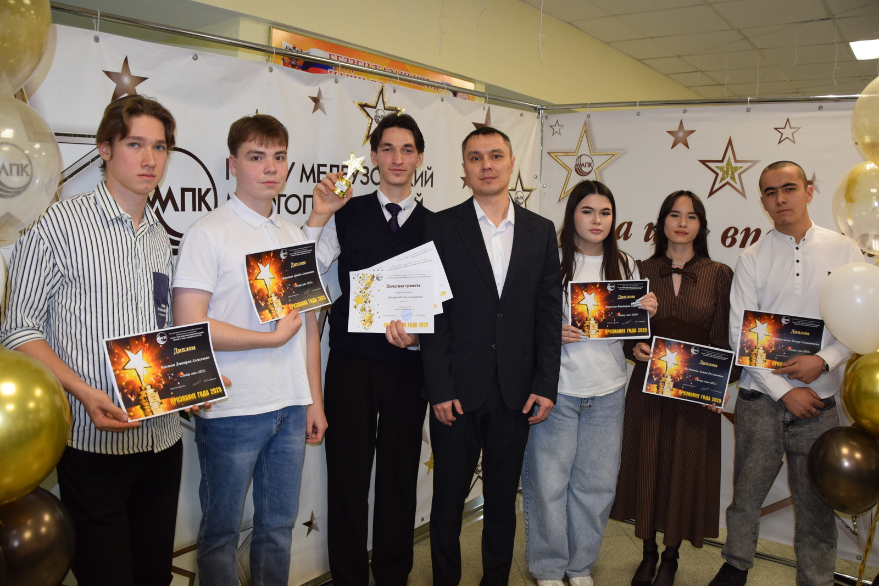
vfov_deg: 25.8
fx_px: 1282
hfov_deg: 37.8
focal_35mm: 52
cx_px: 440
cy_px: 293
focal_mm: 35
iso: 800
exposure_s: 1/60
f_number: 4.5
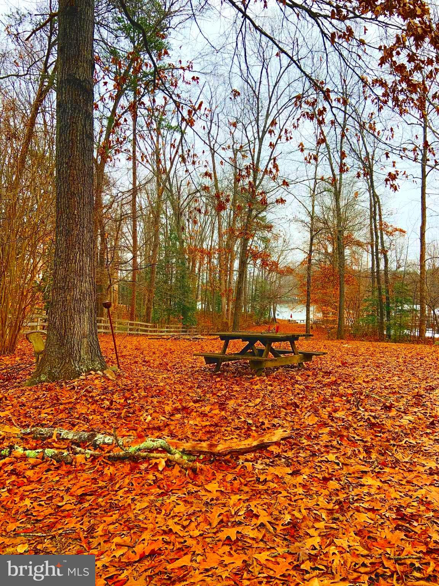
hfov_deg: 53.1
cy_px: 293
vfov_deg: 67.3
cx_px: 220
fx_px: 440
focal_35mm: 26
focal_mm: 4.25
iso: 32
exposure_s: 1/121
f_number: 1.8
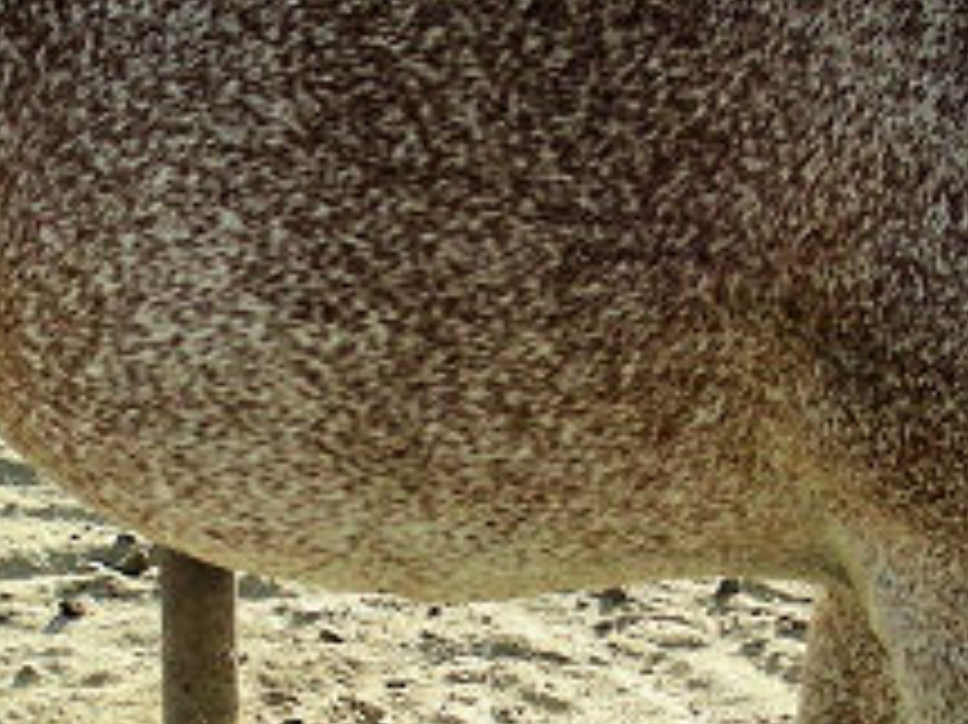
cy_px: 454
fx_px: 3158
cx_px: 536
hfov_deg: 17.4
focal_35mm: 113
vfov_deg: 13.1
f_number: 4
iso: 50
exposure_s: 1/238
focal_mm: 6.3
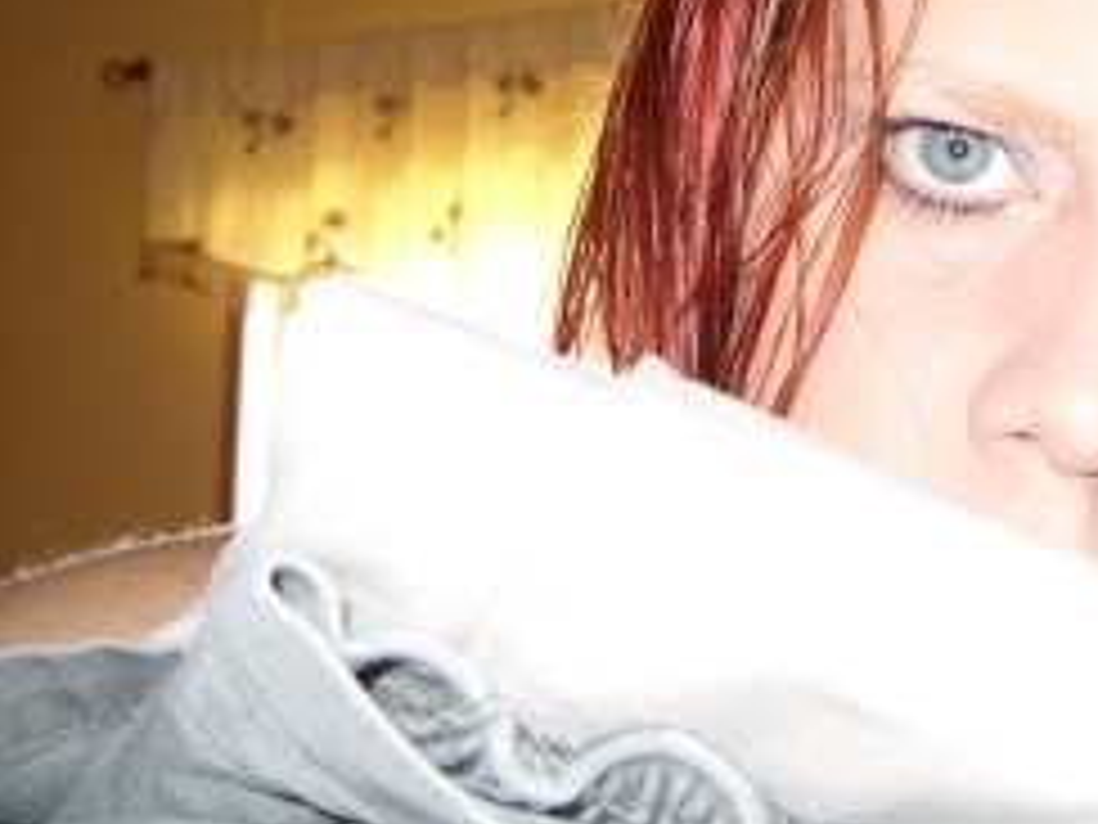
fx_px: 2220
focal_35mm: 70
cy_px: 155
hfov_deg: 26.7
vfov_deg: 20.7
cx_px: 1008
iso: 50
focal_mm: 7.8
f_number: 2.8
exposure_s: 1/30
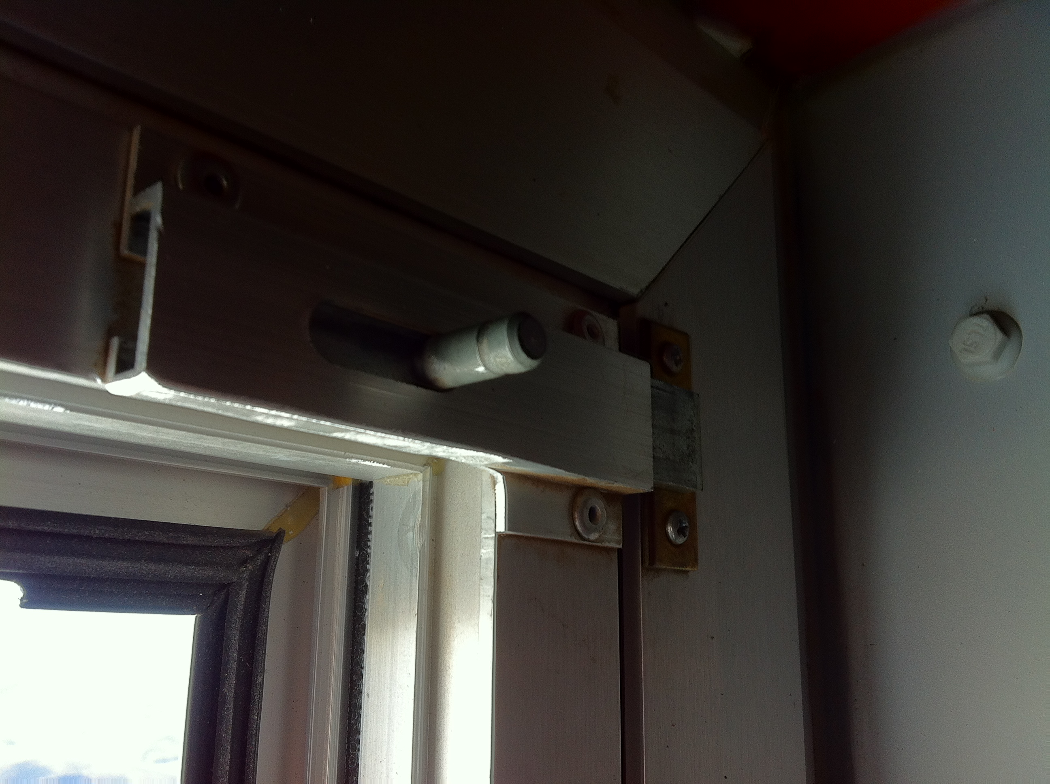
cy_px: 392
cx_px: 525
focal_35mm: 35
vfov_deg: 40.6
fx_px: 1060
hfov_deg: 52.7
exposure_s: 1/60
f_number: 2.8
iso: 100
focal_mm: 3.85
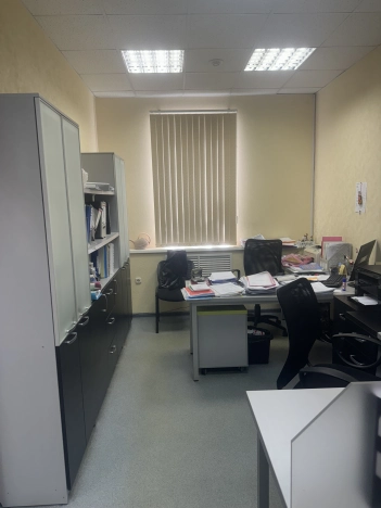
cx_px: 190
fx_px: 352
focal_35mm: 24
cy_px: 254
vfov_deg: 71.6
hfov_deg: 56.8
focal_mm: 6.76
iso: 100
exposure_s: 1/100
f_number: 1.78
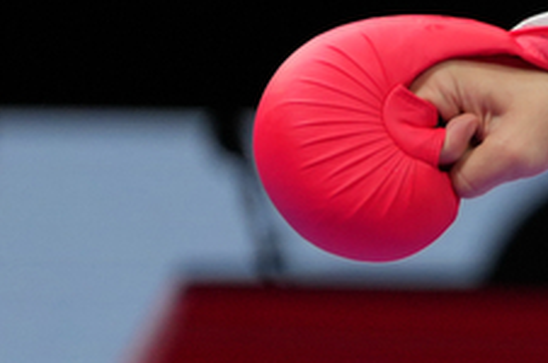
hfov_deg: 1.7
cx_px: 1571
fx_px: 18104
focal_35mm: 1191
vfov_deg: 1.2
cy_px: 182
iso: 400
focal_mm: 168
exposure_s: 1/1000
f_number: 2.8
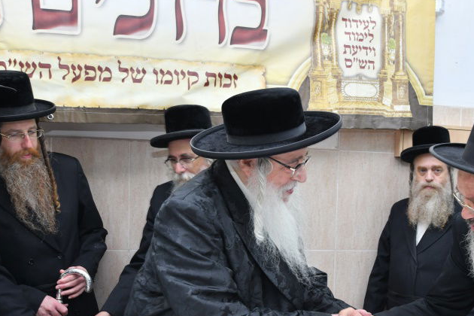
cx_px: 302
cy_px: 217
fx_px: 513
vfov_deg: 33.8
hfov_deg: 49.0
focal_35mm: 39
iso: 500
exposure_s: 1/125
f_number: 4.5
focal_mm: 24
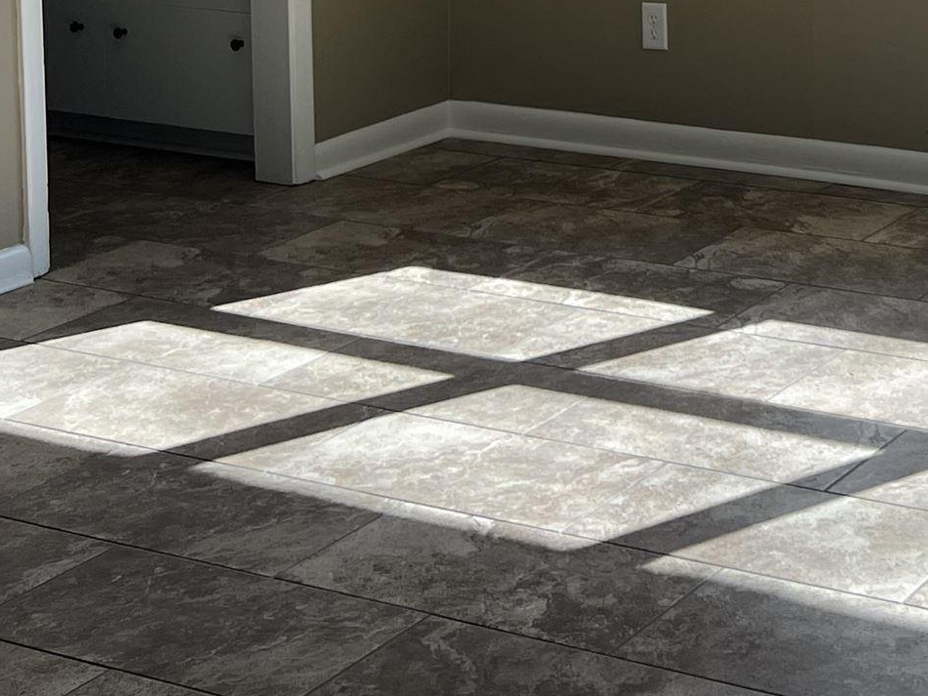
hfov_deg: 21.9
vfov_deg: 16.4
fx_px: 2252
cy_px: -274
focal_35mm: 84
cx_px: 1048
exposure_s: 1/493
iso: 50
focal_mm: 5.7
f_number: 1.5
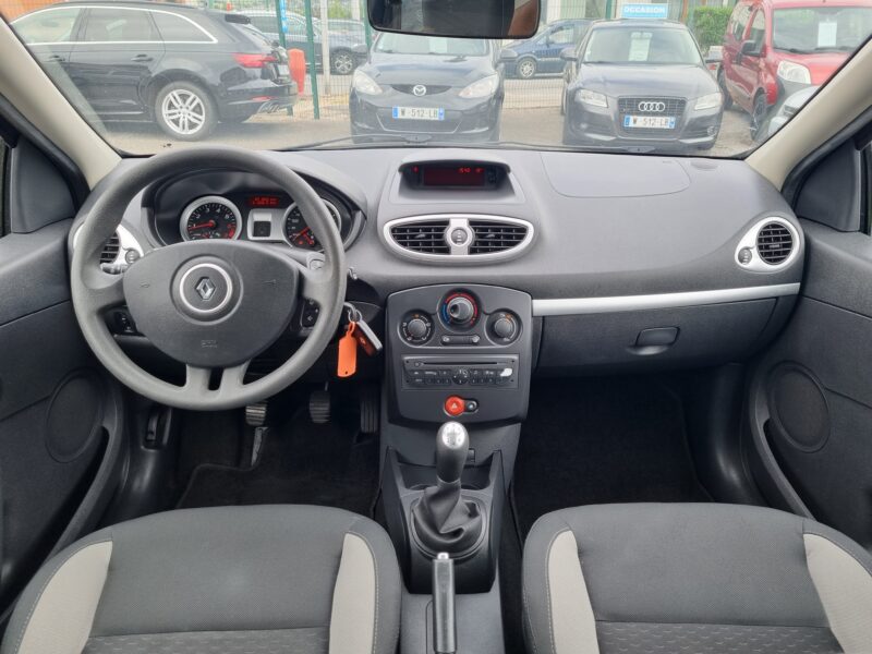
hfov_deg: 67.3
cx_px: 436
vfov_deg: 53.1
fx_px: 655
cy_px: 327
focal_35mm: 26
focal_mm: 5.4
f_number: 1.8
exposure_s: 1/201
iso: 50
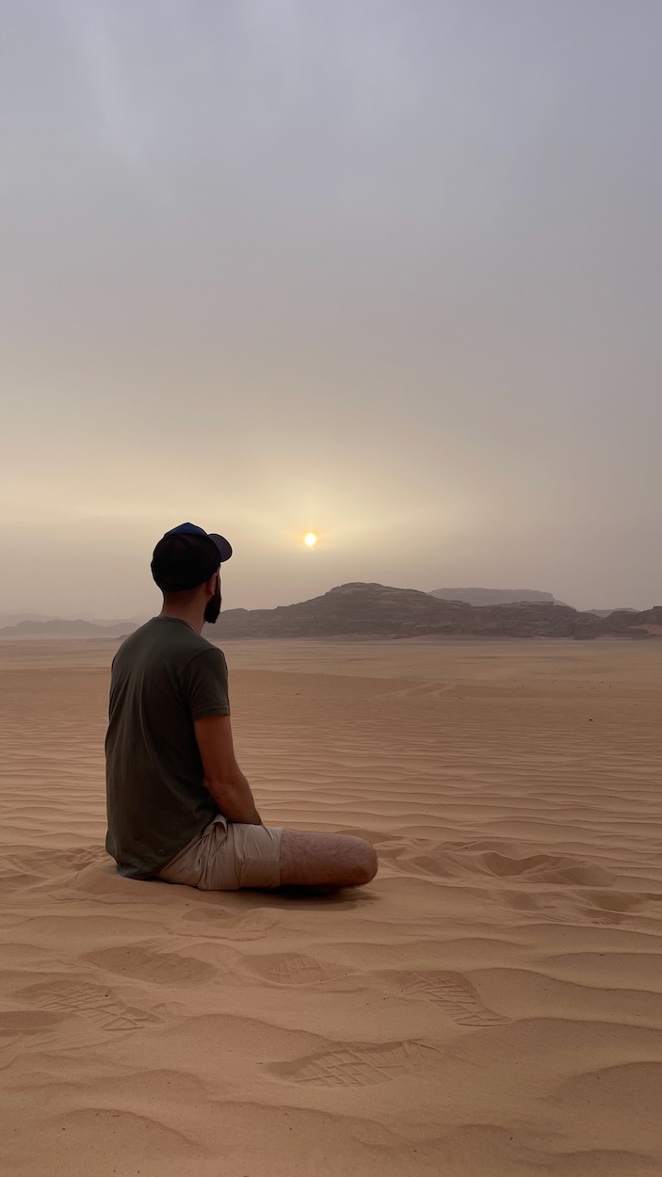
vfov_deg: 66.1
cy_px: 589
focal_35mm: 29
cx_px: 290
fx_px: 905
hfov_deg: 40.1
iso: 32
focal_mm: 4.2
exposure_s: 1/658
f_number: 1.6
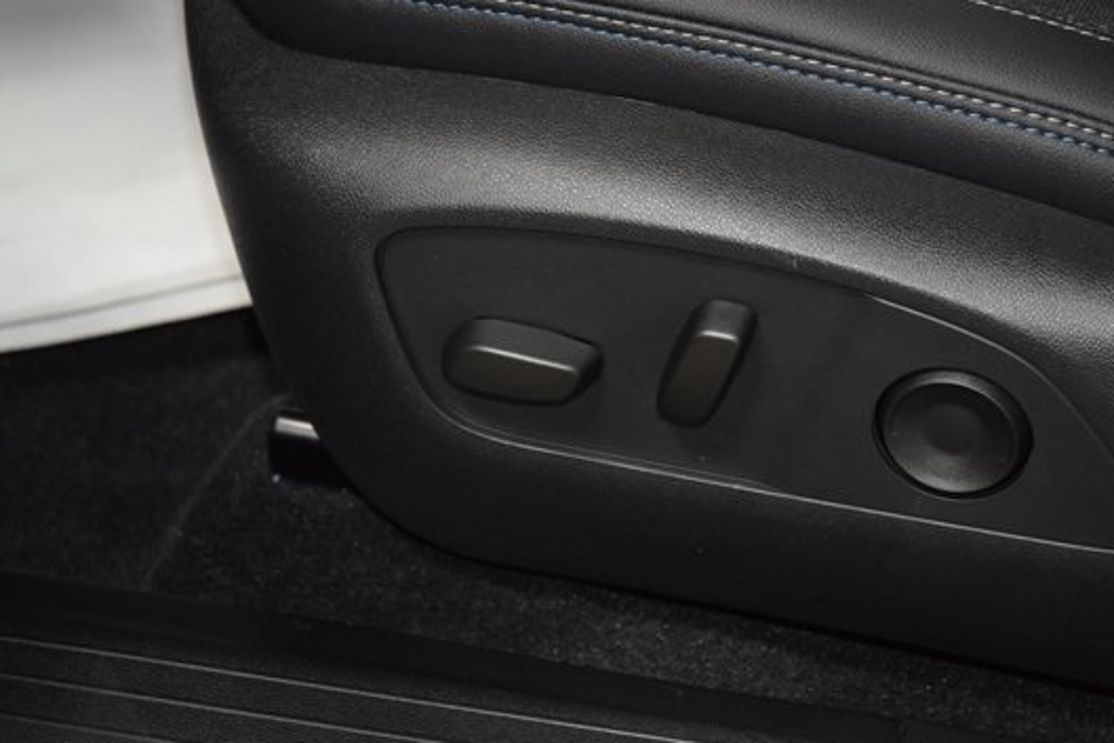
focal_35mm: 127
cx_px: 657
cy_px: 315
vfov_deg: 10.8
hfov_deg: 16.1
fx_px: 3931
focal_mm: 70
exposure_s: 1/100
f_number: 4.5
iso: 3200
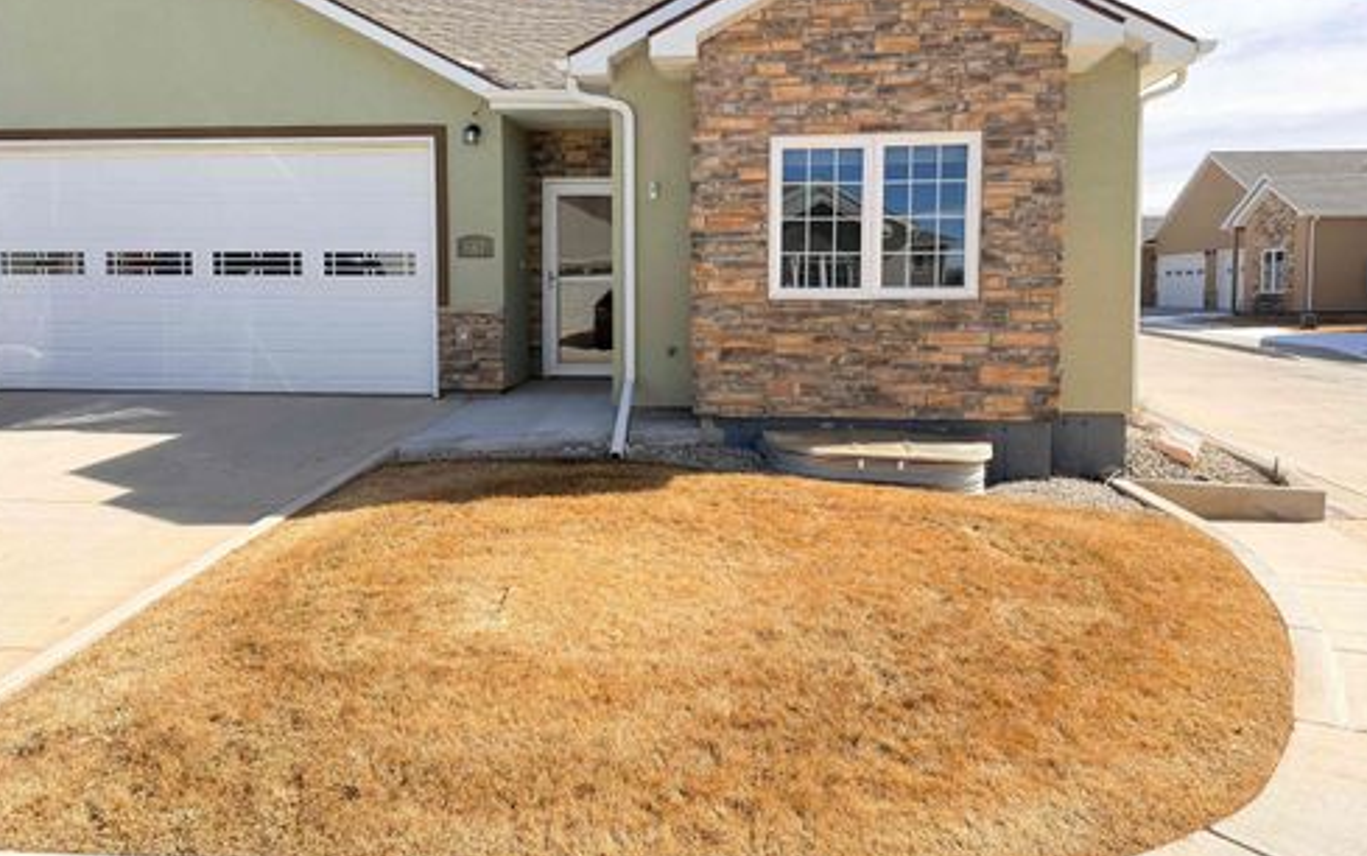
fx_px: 969
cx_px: 679
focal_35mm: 26
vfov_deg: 47.4
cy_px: 348
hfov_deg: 70.4
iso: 100
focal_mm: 6.76
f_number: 1.78
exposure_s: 1/2370
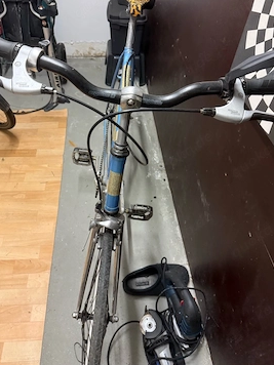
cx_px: 126
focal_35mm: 27
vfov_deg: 65.2
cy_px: 166
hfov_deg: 51.3
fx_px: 285
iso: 640
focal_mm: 6.76
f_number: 1.78
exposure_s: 1/50
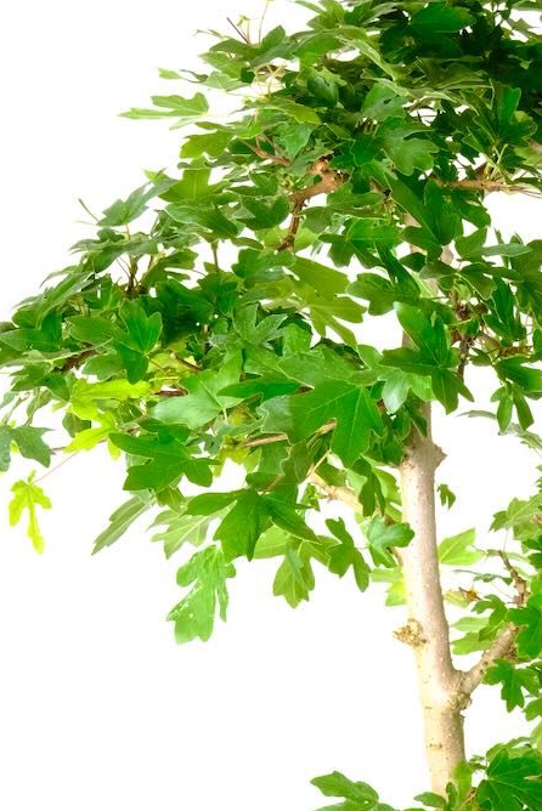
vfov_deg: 11.2
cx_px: 484
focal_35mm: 184
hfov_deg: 7.5
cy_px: 554
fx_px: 4151
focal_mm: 63.8
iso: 1600
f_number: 11
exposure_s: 1/13
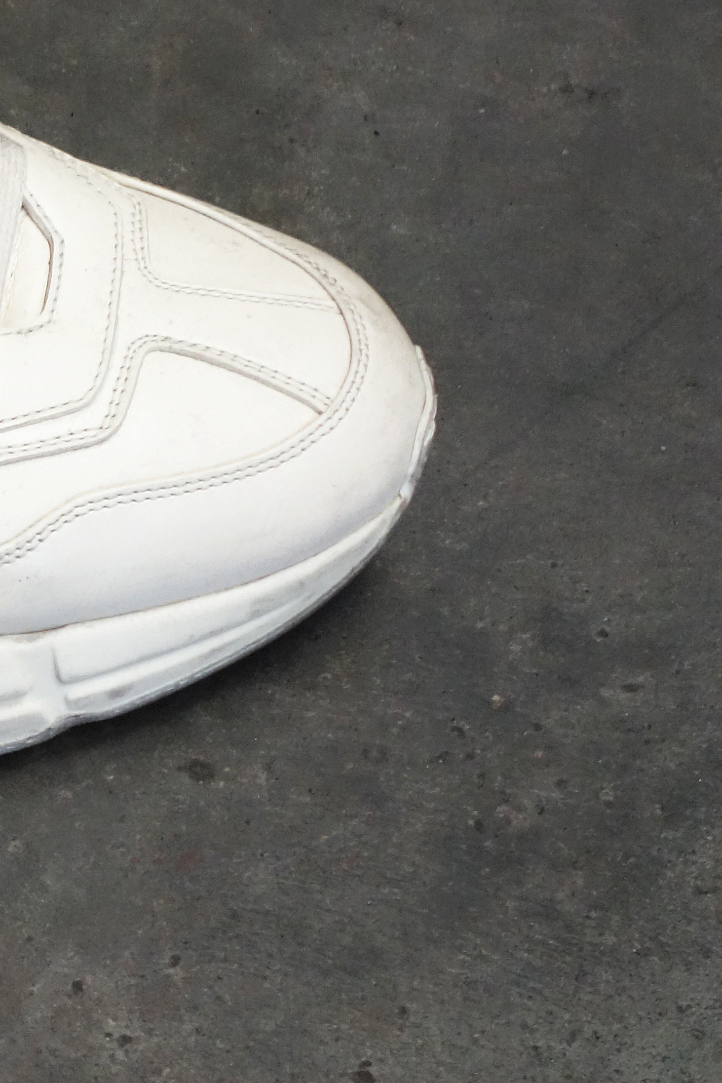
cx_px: -561
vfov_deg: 8.0
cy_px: 237
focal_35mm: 256
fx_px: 7702
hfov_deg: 5.3
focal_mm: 37.1
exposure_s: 1/50
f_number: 4.9
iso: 800
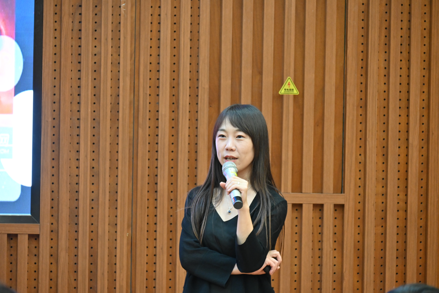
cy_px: 146
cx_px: 220
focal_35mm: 218
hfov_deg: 9.5
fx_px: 2652
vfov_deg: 6.3
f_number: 5.3
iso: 1600
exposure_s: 1/15
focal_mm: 145
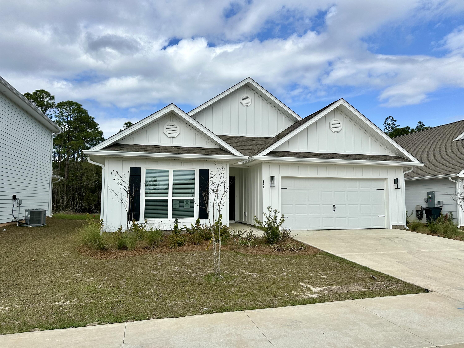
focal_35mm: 24
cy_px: 174
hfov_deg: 71.6
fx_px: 322
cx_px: 232
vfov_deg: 56.8
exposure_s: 1/6623
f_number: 1.78
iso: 80
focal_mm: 6.86
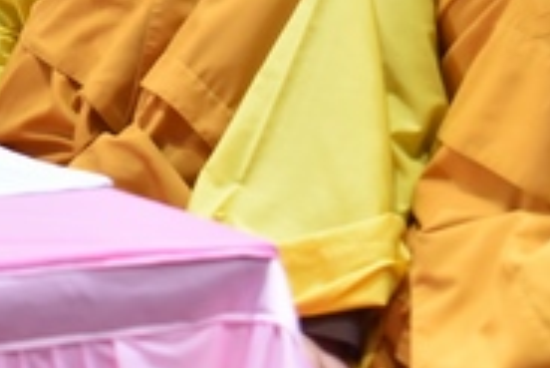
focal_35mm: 141
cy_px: -180
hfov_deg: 13.7
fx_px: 2156
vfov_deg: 9.5
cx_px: -272
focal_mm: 40
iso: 1250
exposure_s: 1/80
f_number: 4
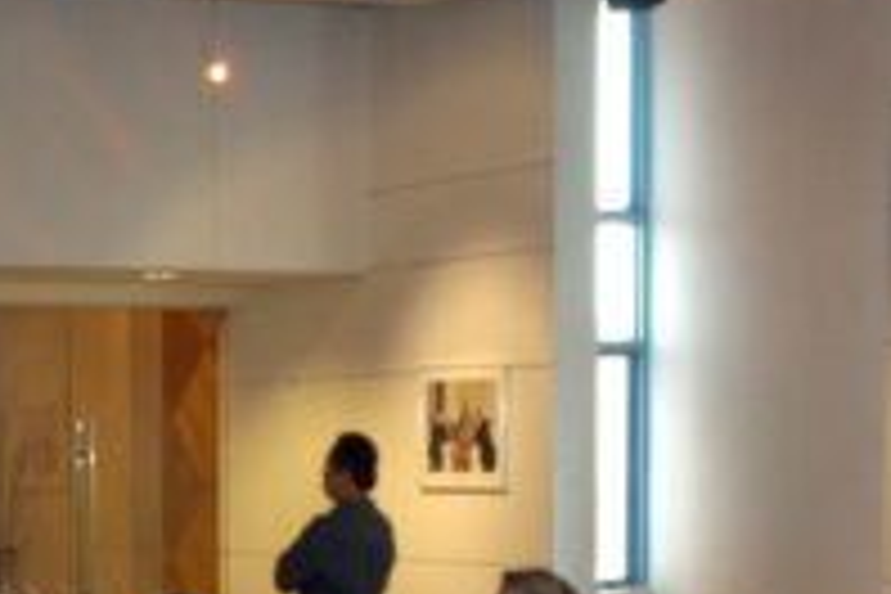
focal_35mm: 118
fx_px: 2920
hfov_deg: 16.9
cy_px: 686
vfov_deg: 11.4
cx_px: -36
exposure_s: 1/30
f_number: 5.6
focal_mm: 26
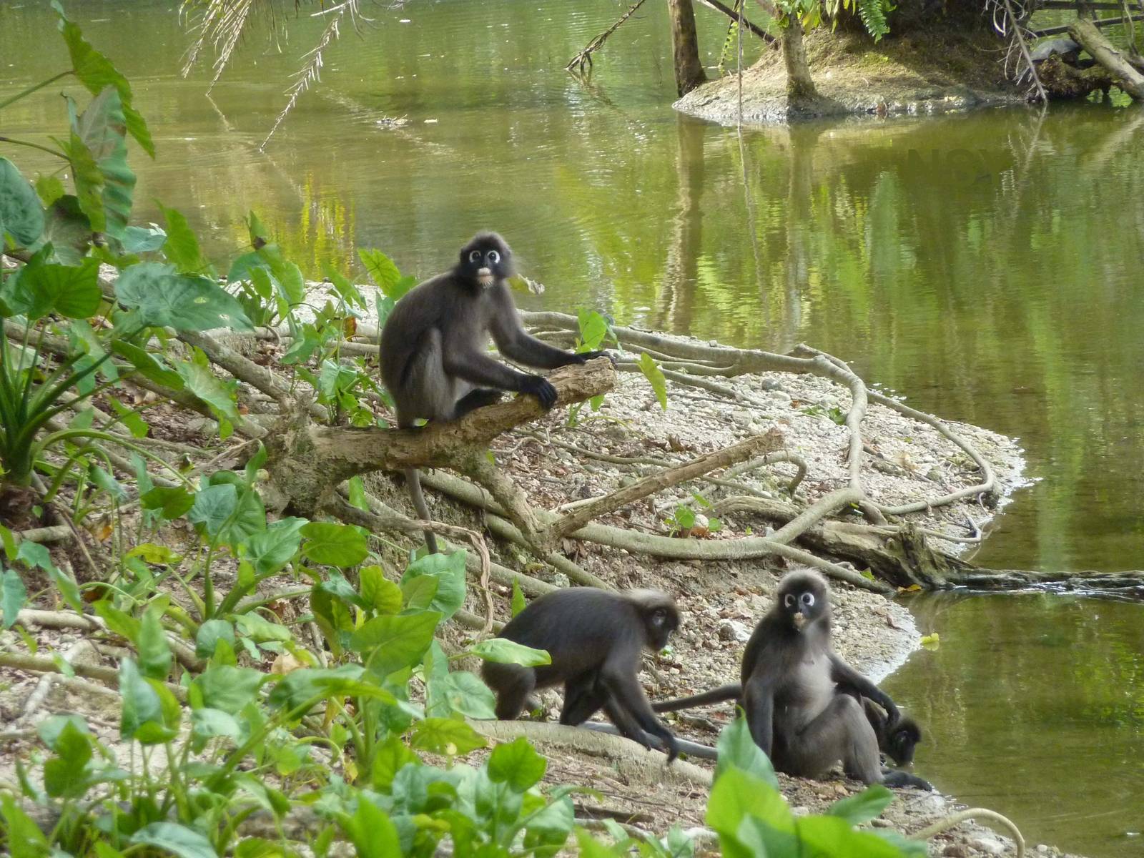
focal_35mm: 300
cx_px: 572
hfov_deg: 6.6
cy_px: 429
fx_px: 9914
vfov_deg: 5.0
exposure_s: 1/125
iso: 400
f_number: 4.9
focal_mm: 49.2
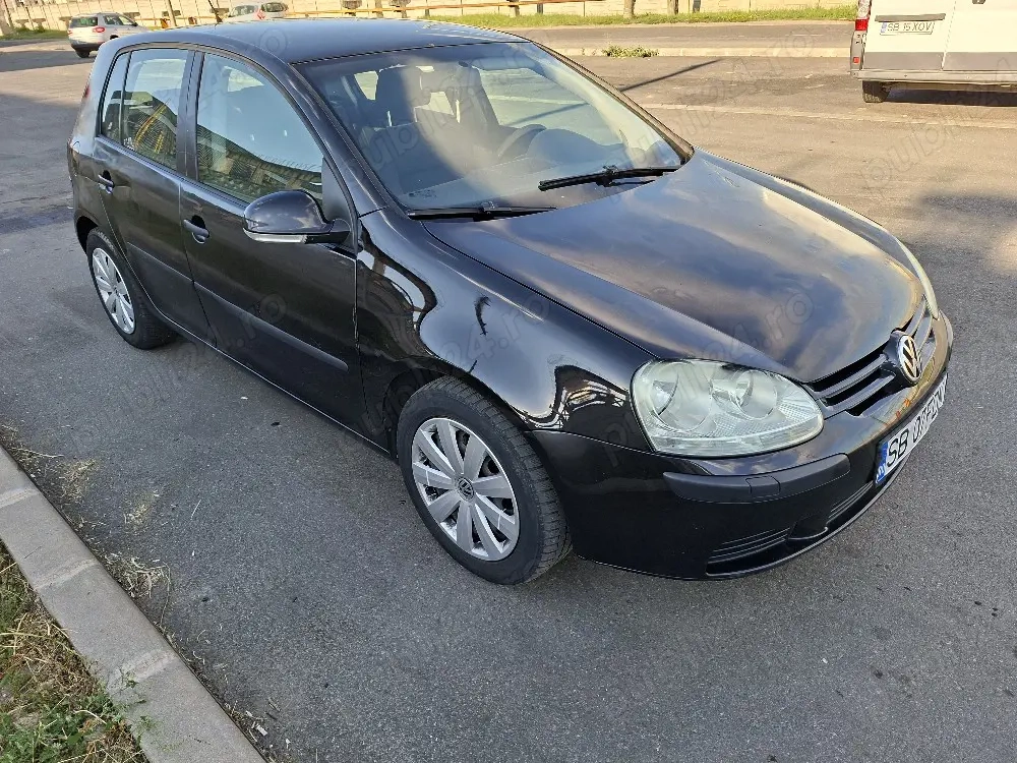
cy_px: 382
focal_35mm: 23
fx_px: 676
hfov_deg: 73.9
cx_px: 508
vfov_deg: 58.9
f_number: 1.8
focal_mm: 5.54
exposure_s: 1/526
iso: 50
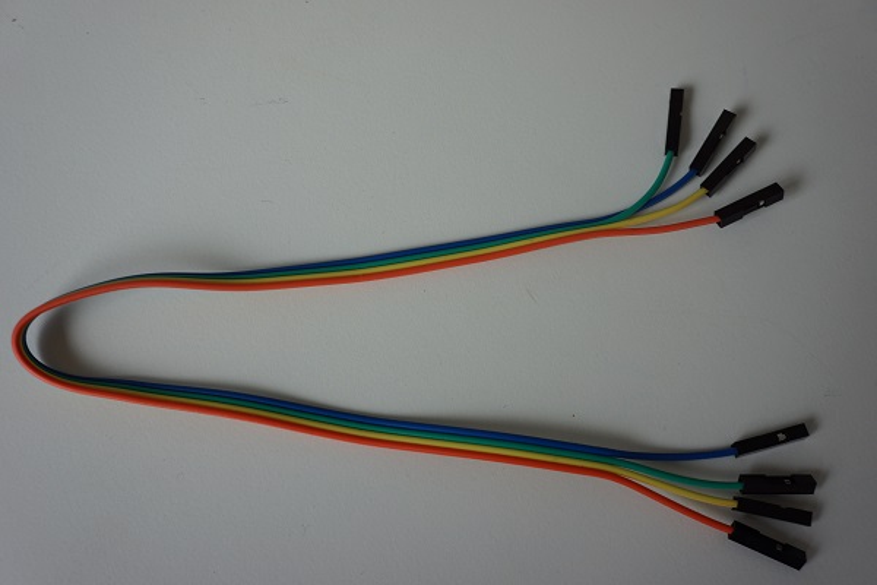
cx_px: 438
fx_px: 1023
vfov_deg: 31.9
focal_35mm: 42
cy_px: 292
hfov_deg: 46.4
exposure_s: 1/60
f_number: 4
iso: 100
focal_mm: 28
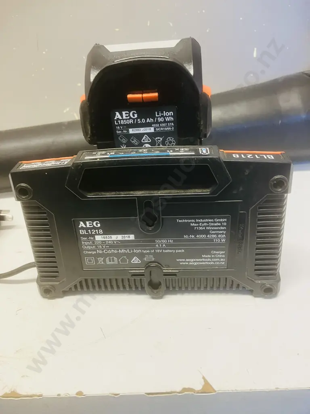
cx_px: 155
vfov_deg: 63.4
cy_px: 207
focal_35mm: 28
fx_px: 334
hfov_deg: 49.7
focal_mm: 3.99
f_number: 1.8
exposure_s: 1/50
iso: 100
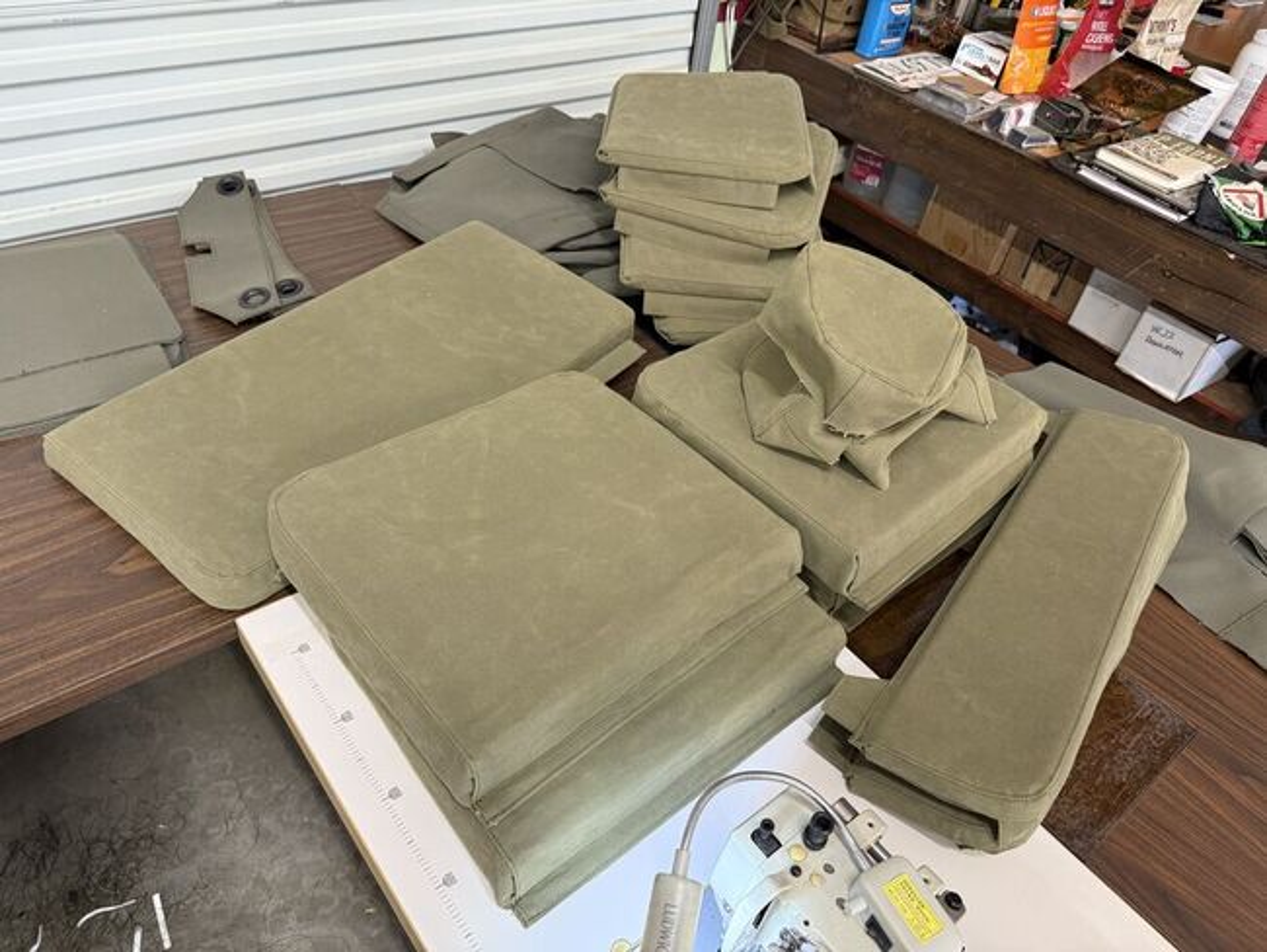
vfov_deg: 56.8
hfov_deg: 71.6
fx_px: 879
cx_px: 634
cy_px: 476
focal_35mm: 24
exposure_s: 1/60
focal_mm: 6.76
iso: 250
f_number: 1.78
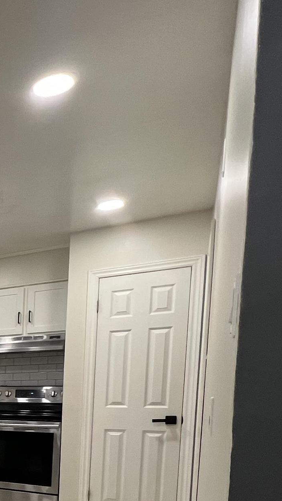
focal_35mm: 35
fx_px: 465
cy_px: 438
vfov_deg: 51.0
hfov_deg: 21.3
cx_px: -234
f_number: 1.8
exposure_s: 1/99
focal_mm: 1.57
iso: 200
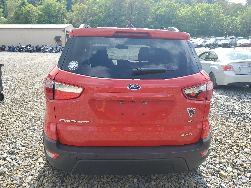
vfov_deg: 53.1
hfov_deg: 67.3
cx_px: 126
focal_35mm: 26
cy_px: 94
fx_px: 189
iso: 50
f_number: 1.5
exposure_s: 1/1429
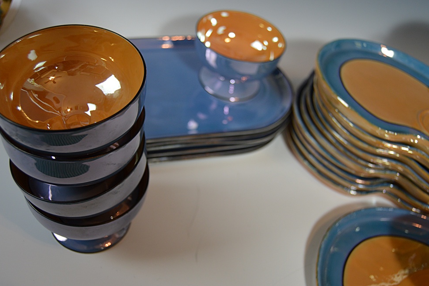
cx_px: 210
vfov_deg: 37.3
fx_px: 423
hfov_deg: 53.8
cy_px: 141
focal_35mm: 36
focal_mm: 23
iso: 500
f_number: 3.8
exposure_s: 1/60
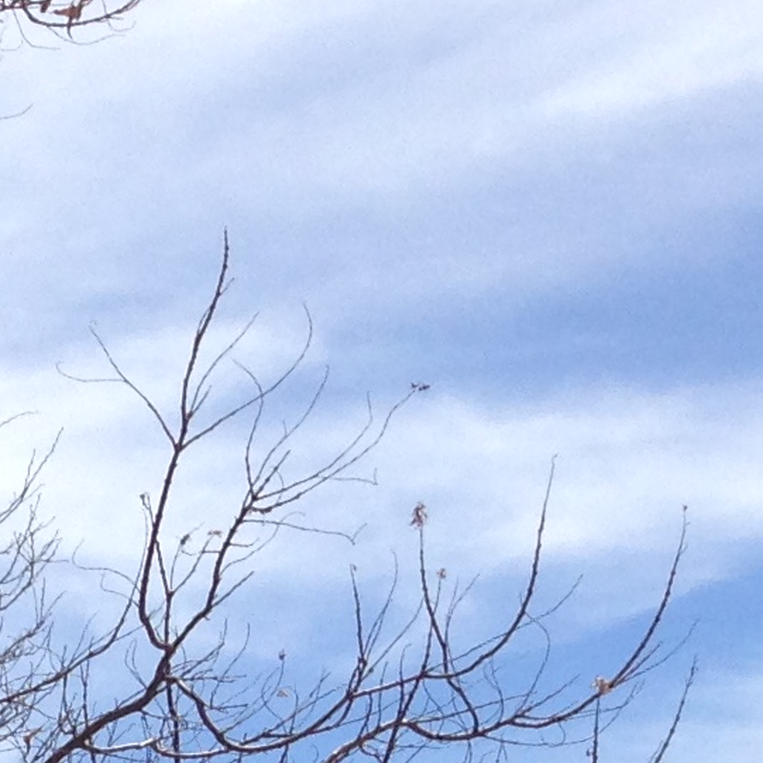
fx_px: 4389
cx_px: -1351
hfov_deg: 8.6
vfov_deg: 9.2
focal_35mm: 176
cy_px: 1584
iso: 50
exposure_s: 1/1550
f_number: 2.4
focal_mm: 4.12
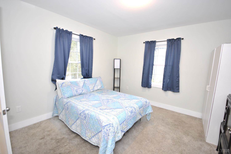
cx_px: 116
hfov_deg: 100.3
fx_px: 96
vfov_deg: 77.5
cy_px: 77
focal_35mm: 15
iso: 400
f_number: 4
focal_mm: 10
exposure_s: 1/15
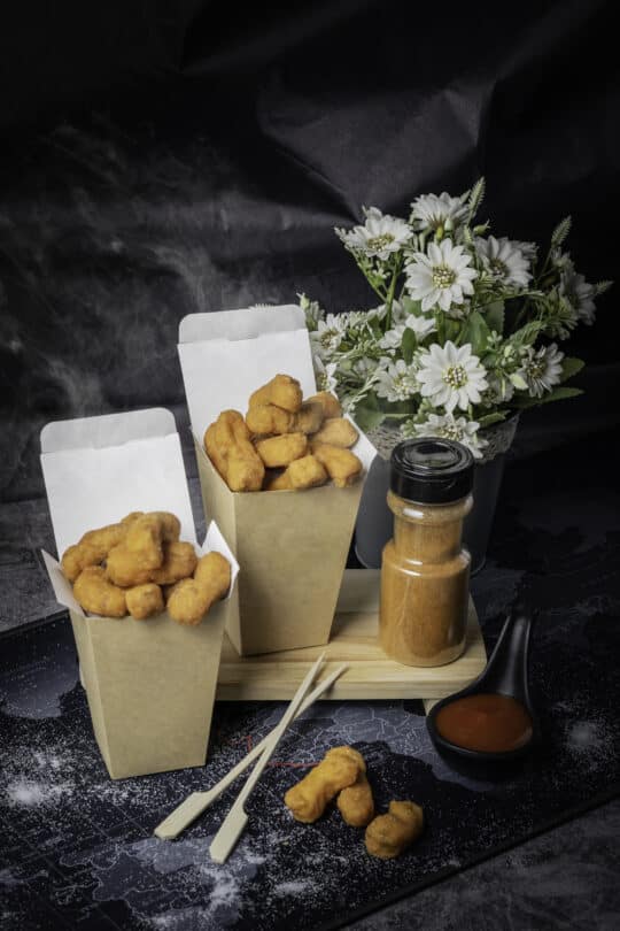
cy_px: 466
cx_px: 310
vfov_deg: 27.0
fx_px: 1937
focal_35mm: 75
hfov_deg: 18.2
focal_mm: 50
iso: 100
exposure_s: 1/200
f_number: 8
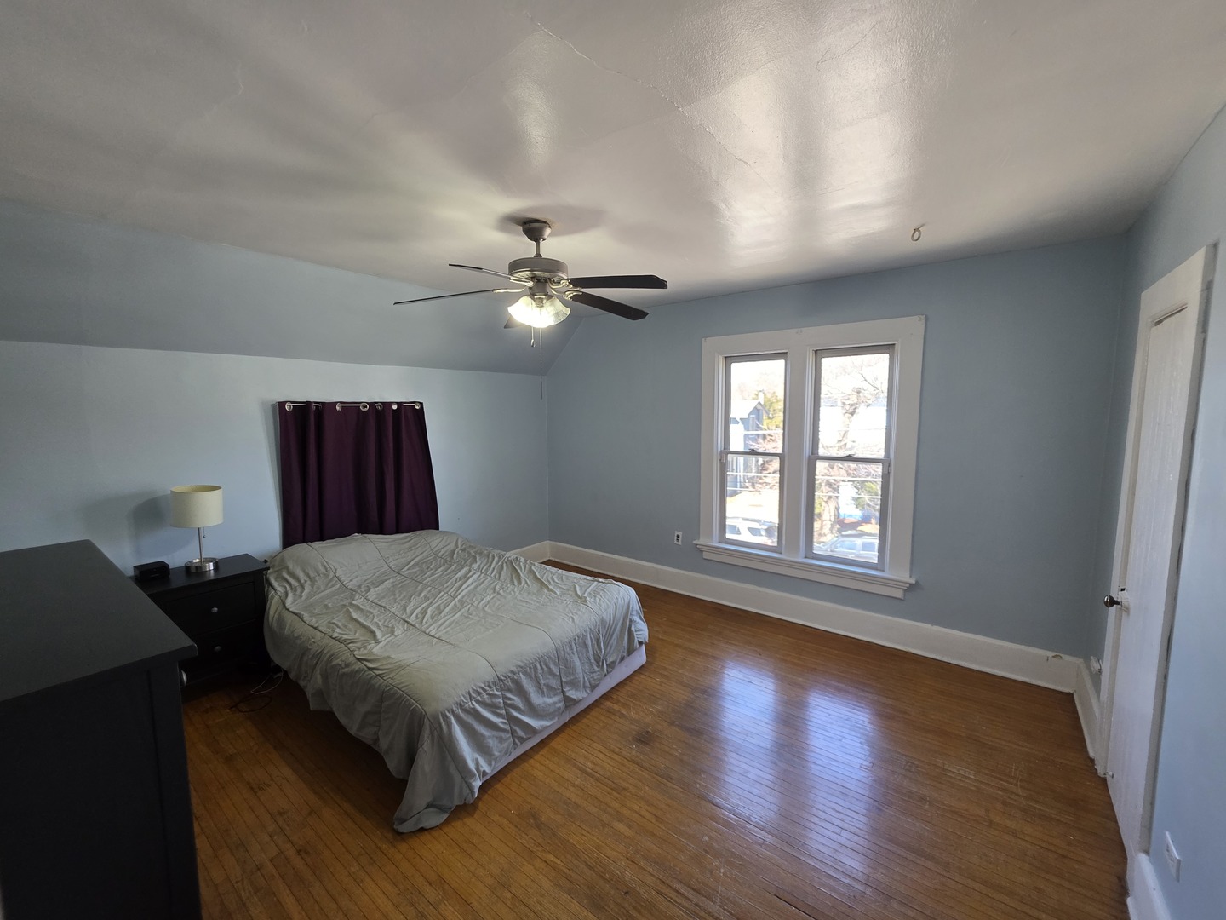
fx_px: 460
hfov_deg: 106.2
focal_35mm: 13
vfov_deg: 89.9
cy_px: 460
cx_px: 613
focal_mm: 2.2
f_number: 1.9
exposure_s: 1/120
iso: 200
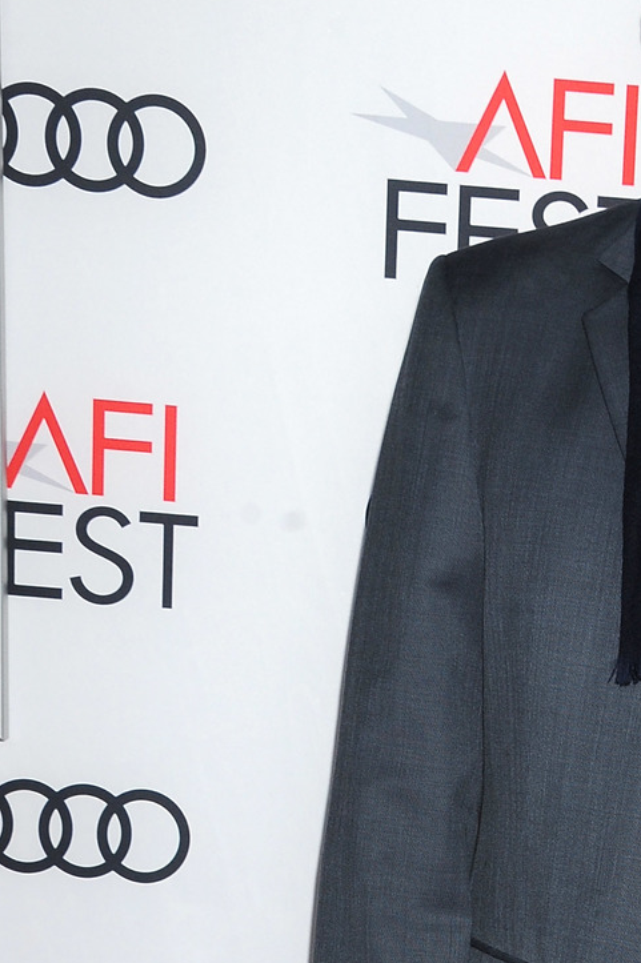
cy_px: 992
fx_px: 3637
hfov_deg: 9.8
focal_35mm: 136
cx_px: 873
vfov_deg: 14.8
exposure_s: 1/200
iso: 400
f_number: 10
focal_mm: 48
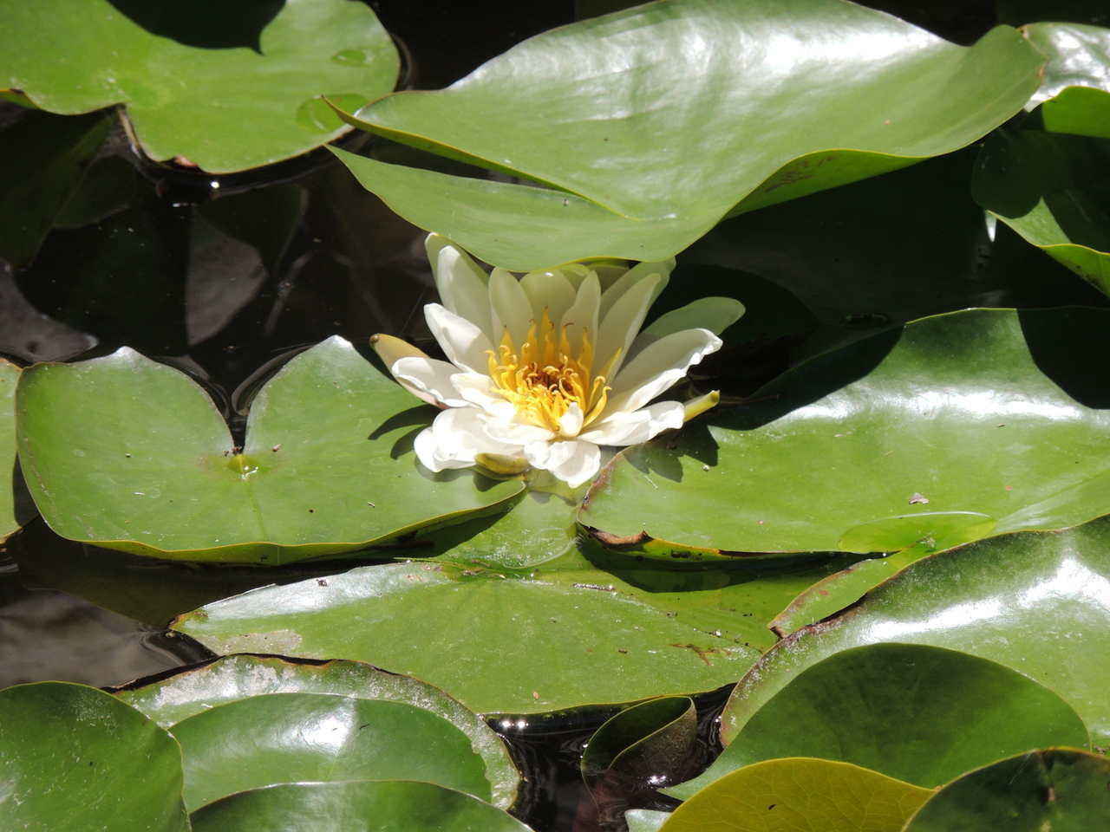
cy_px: 416
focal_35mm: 600
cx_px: 555
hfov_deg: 3.3
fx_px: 19240
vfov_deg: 2.5
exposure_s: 1/800
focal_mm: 107
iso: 140
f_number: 4.9
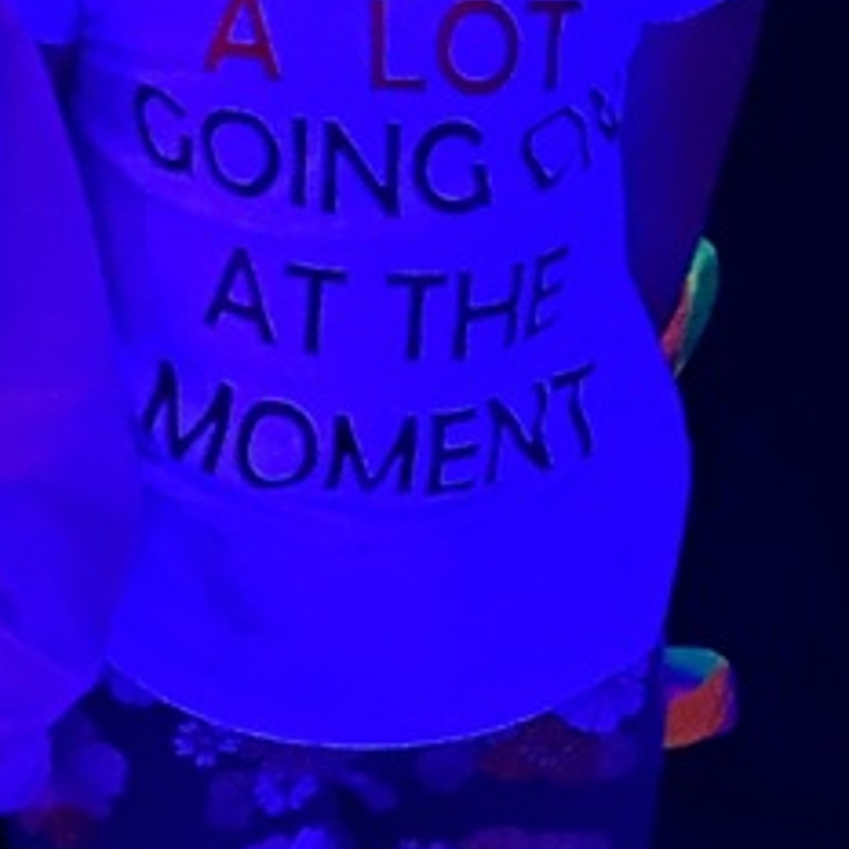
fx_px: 2803
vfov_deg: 16.2
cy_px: -306
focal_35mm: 101
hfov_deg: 15.8
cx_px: -437
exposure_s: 1/8
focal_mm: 4.25
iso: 1600
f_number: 1.8
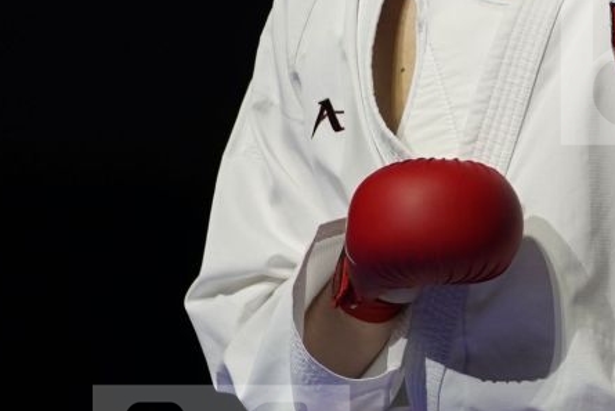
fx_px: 8988
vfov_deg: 2.6
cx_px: 1158
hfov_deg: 3.9
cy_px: 19
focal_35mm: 526
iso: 640
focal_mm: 130
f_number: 2.8
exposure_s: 1/1000
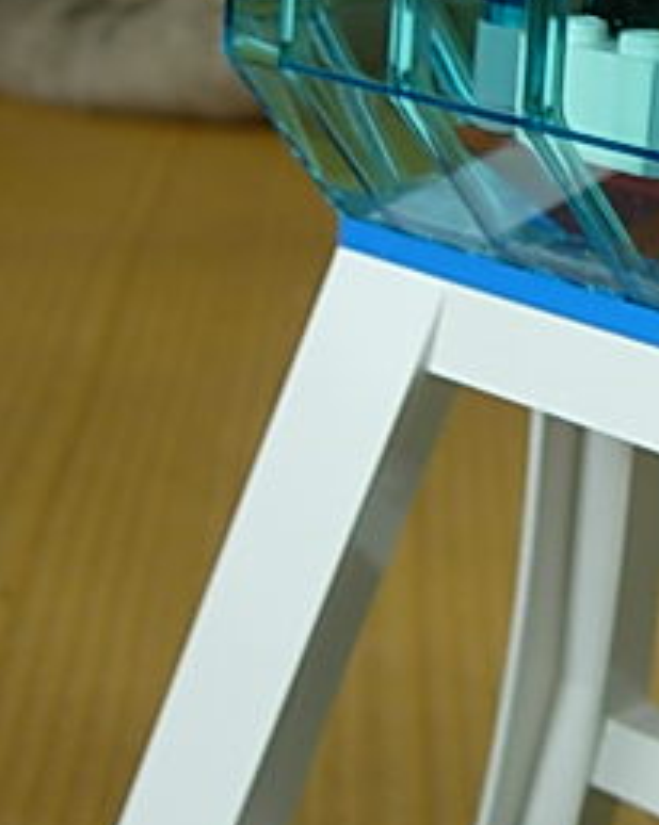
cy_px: 208
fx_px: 2246
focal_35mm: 92
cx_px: 713
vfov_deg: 20.7
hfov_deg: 16.2
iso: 79
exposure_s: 1/14.6
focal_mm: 7.8
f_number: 2.8
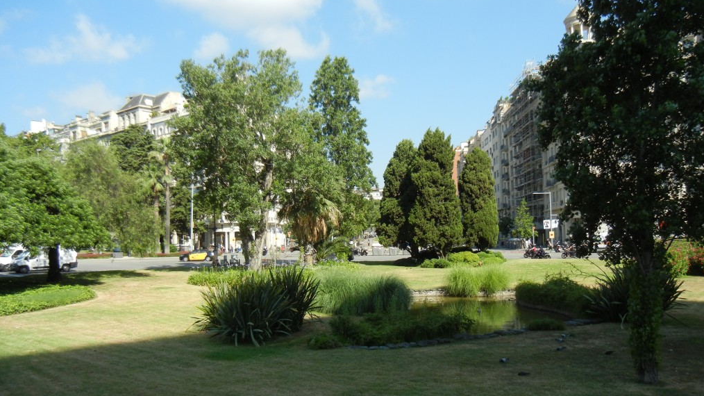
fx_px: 616
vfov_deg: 35.6
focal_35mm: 33
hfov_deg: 59.5
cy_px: 224
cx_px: 355
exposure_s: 1/836
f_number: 3.5
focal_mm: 5.4
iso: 160
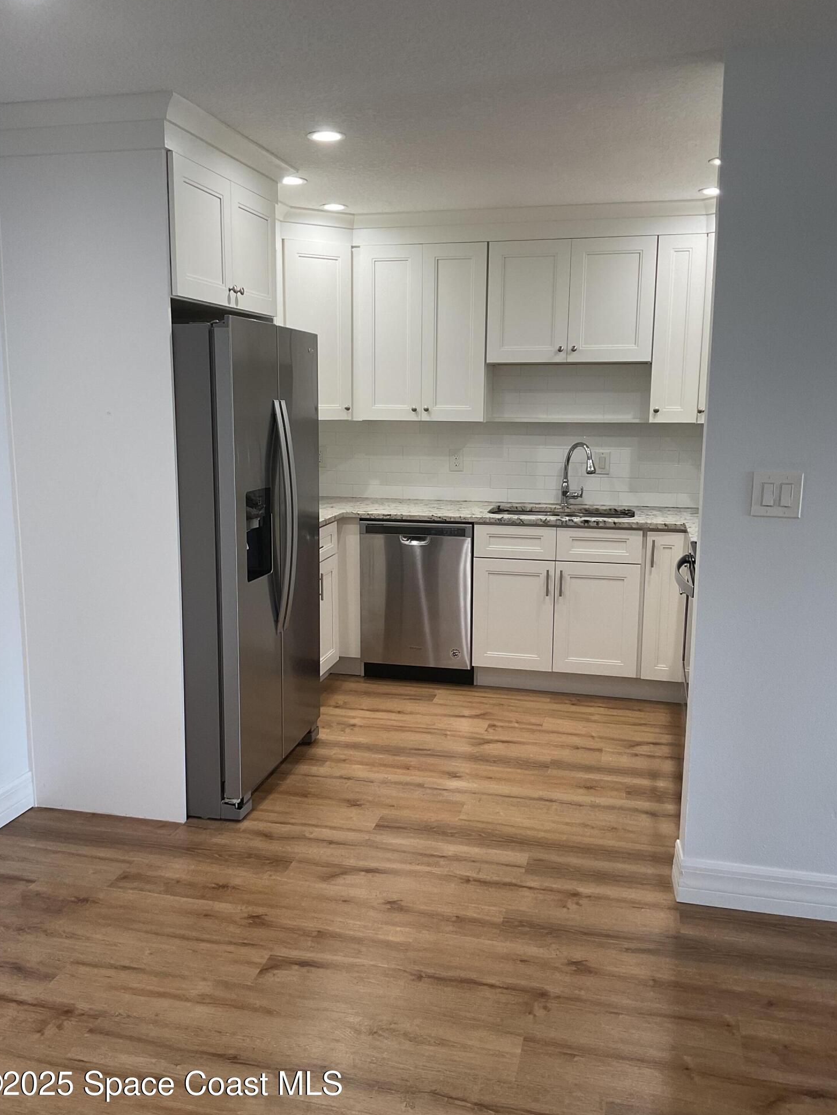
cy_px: 560
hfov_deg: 46.8
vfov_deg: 60.0
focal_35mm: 30
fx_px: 967
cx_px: 408
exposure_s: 1/60
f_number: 1.8
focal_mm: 3
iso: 50
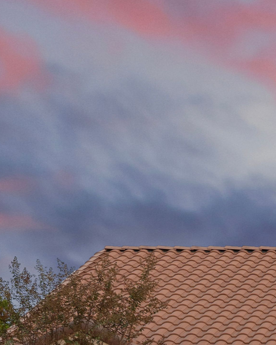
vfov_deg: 13.9
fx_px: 1348
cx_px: 681
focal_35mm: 132
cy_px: 473
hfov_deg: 10.1
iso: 800
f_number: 8
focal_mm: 29
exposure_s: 1/3
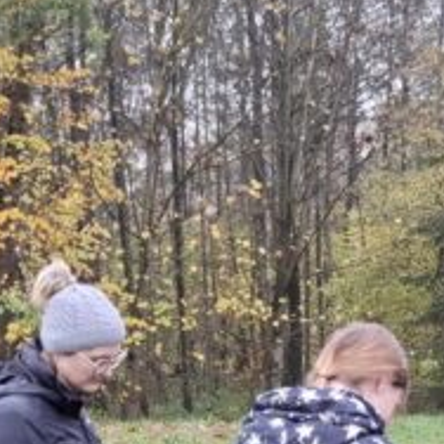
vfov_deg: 15.0
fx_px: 1611
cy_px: 576
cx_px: 392
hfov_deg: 15.5
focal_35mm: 111
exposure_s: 1/100
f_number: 1.8
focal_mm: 5.54
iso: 50
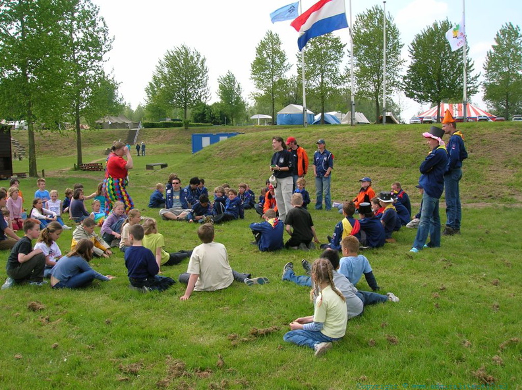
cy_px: 195
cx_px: 261
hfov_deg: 54.0
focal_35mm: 34
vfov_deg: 41.7
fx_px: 512
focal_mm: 5.7
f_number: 4.9
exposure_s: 1/195
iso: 50
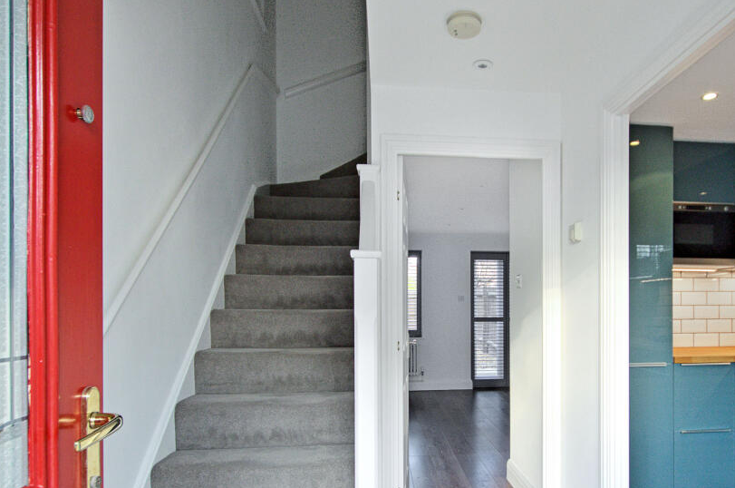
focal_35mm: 25
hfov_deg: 71.7
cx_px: 436
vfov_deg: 51.2
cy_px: 306
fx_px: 502
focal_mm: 13
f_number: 5.6
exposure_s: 1/60
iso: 250
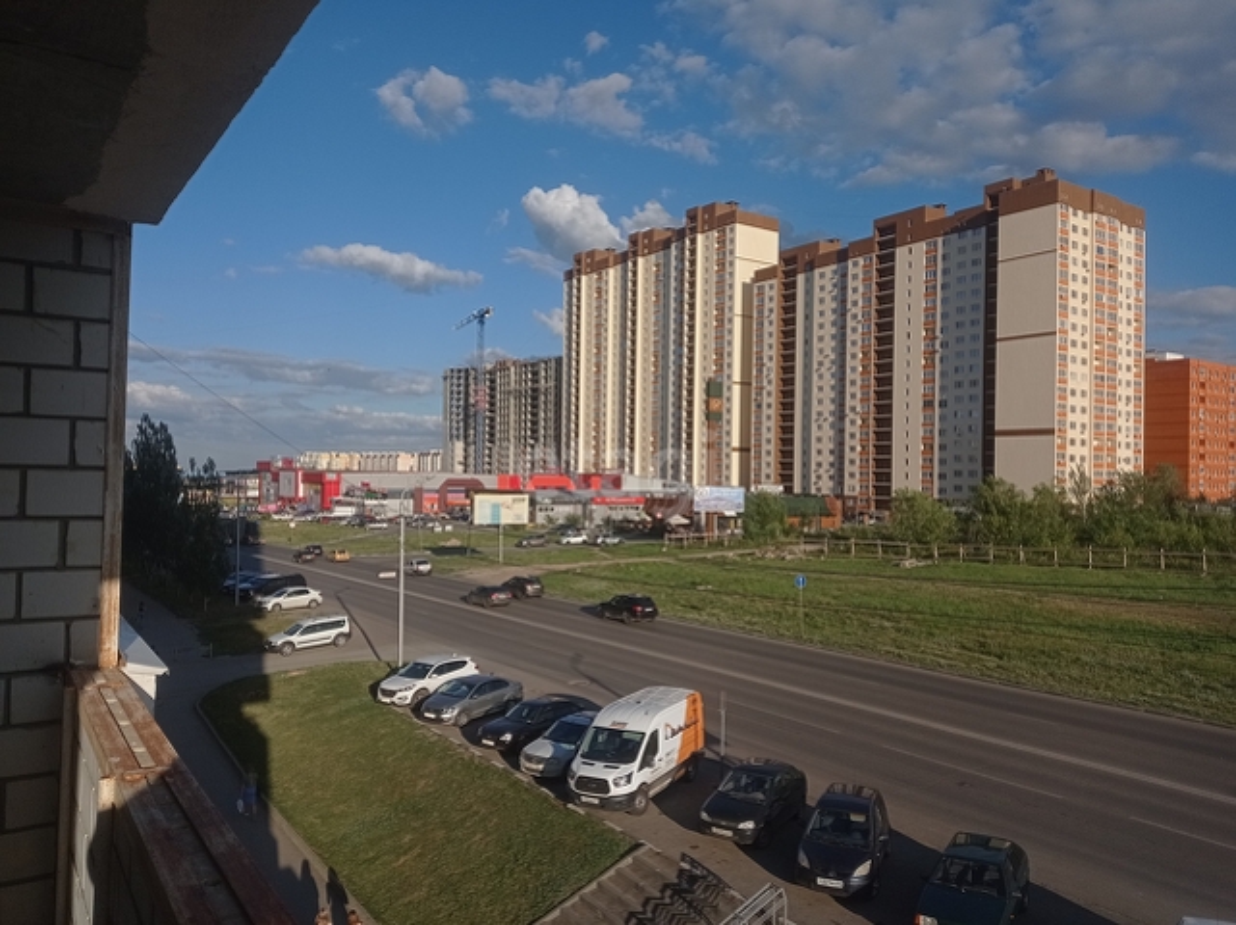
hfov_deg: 63.5
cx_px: 618
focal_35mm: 28
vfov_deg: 49.7
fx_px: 999
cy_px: 462
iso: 106
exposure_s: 1/7353
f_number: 1.79
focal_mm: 4.74
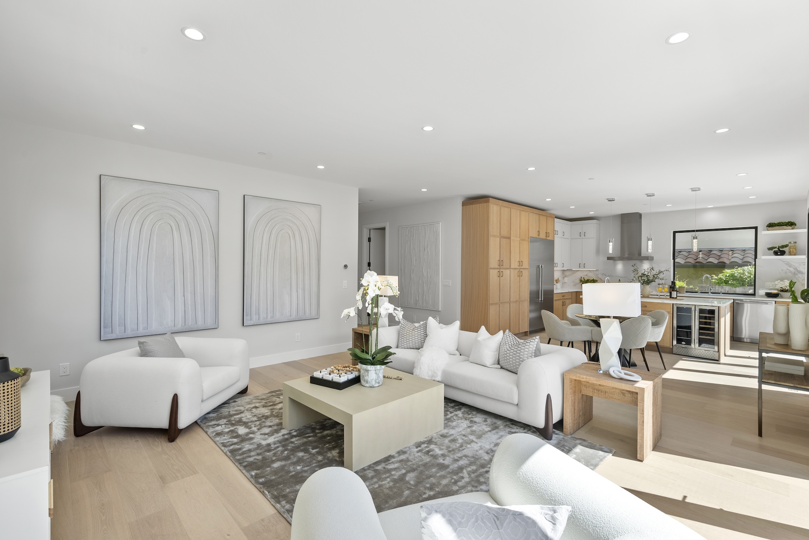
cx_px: 404
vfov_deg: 73.8
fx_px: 360
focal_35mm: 16
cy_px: 270
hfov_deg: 96.7
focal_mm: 16
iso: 100
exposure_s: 1/8
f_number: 8
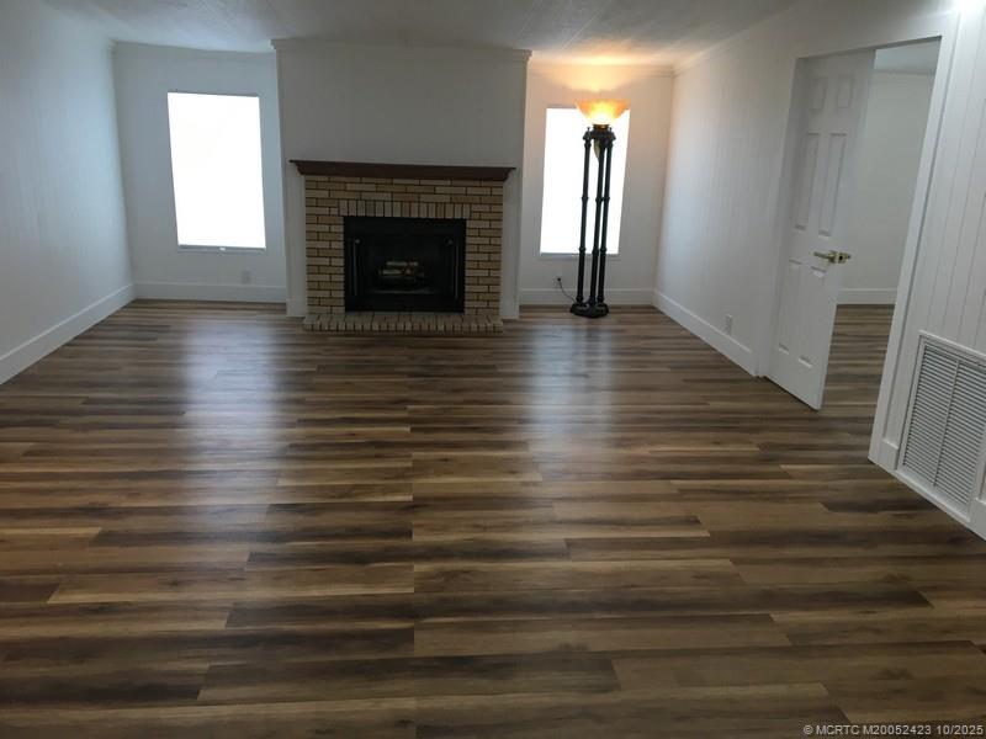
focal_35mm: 29
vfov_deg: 48.2
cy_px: 370
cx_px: 493
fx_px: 826
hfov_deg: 61.7
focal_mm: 4.15
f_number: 2.2
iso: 50
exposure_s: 1/30
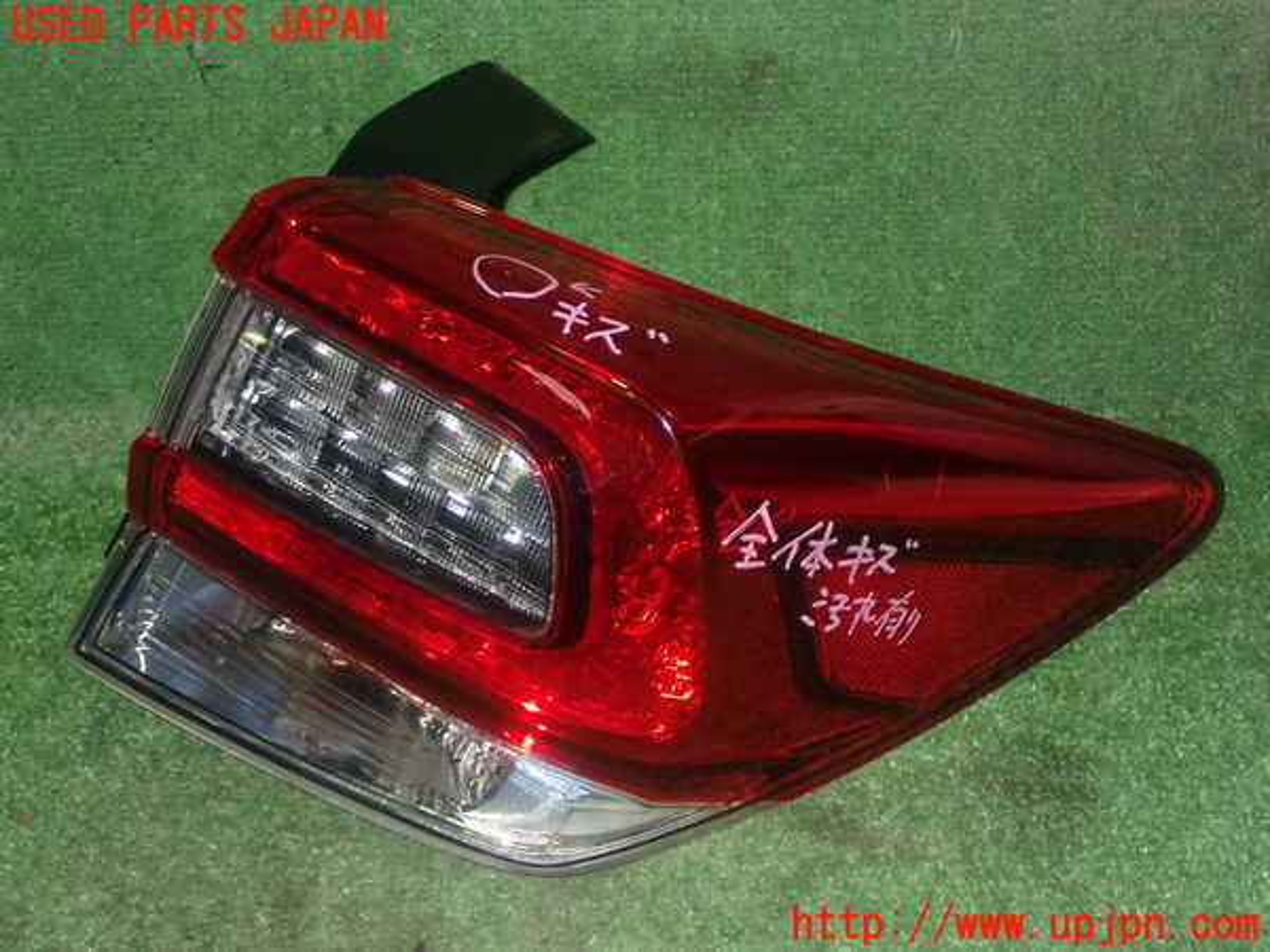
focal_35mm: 47
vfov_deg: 30.9
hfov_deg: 40.4
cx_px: 635
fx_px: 1724
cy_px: 476
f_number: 9
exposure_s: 1/50
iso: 1000
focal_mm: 8.4
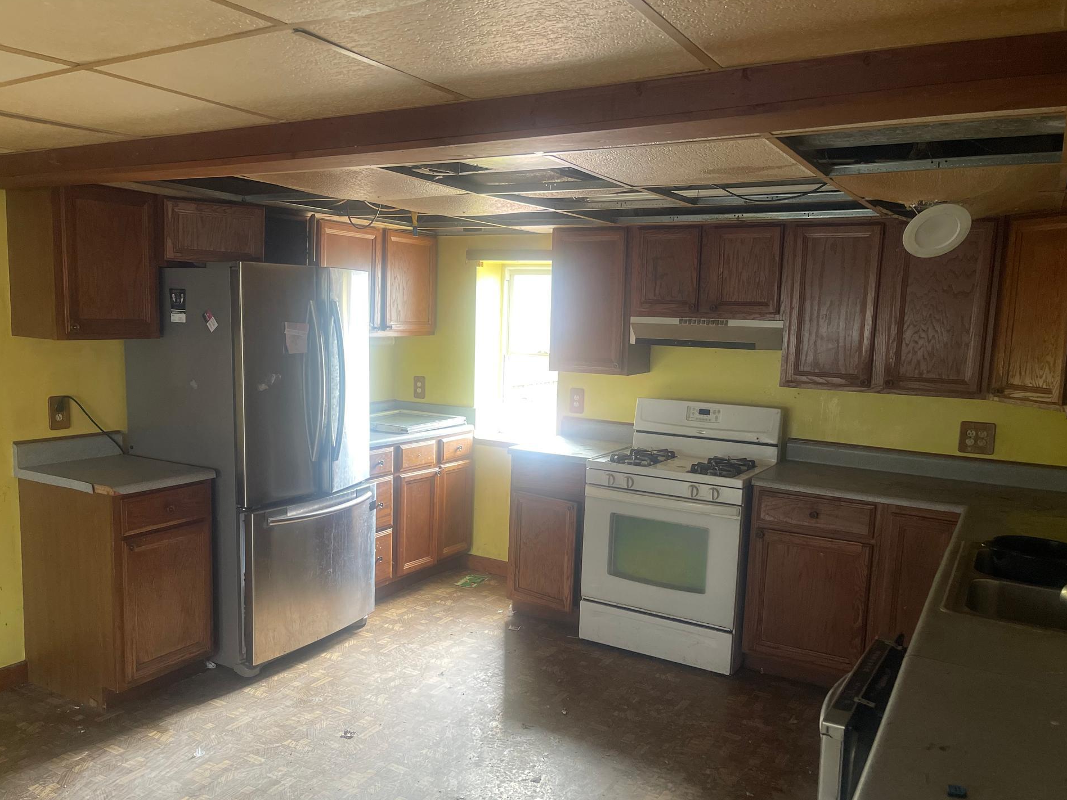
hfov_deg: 65.3
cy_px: 425
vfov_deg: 51.3
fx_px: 832
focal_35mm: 27
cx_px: 511
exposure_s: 1/60
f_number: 1.6
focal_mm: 5.1
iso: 250
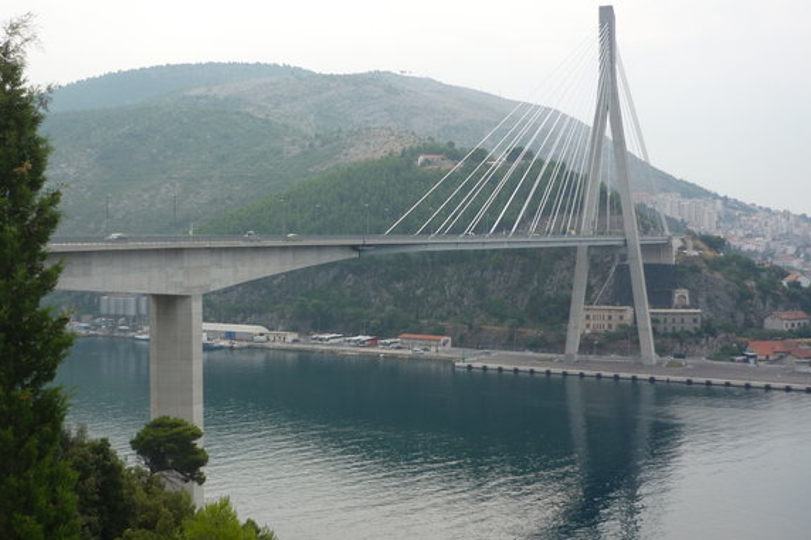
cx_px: 390
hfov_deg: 41.1
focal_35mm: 48
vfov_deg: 28.0
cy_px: 228
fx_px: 1081
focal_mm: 7.2
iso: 100
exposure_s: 1/640
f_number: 3
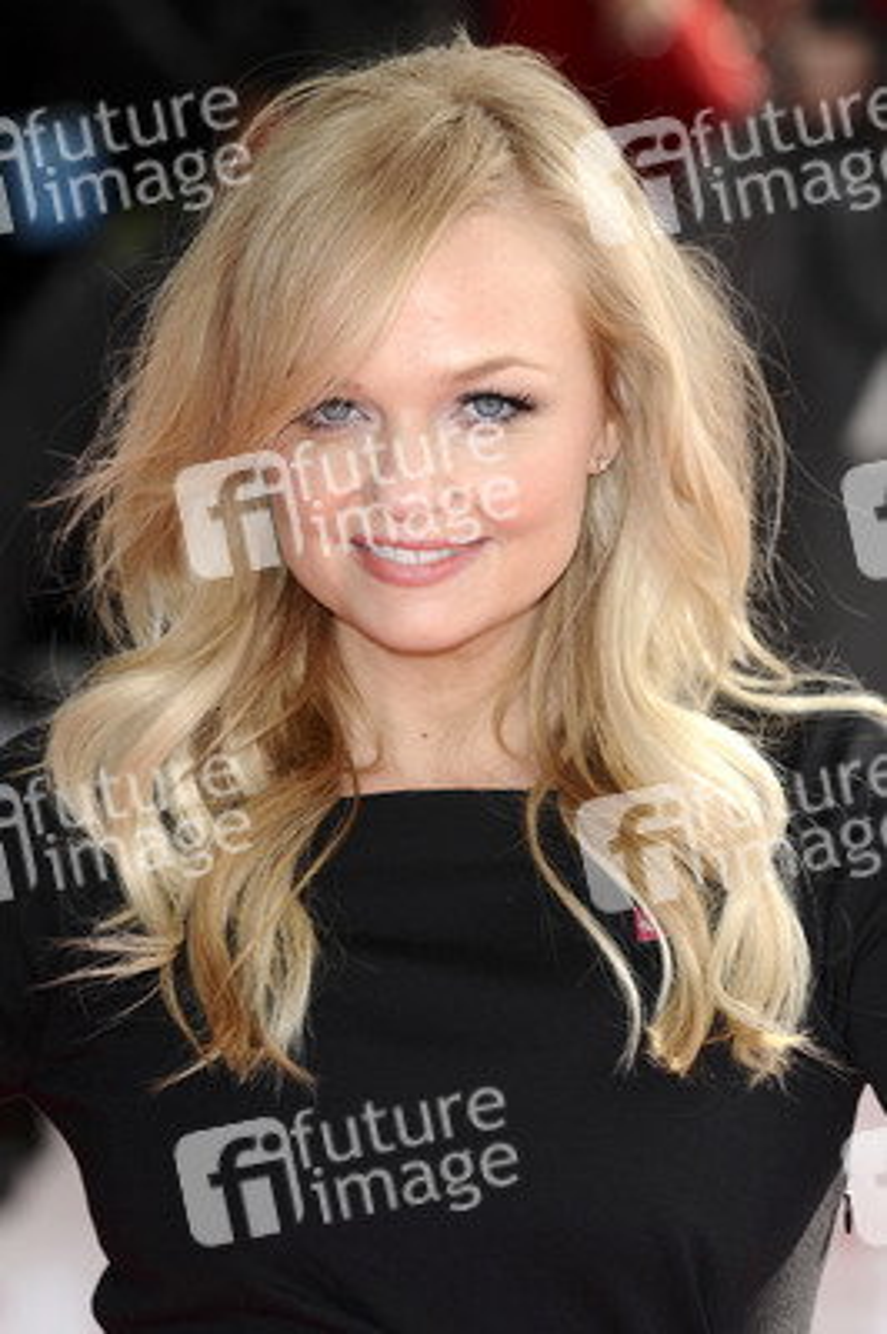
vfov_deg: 8.9
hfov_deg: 5.9
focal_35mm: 232
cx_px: 444
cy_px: 667
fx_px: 8607
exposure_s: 1/200
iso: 200
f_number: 4.5
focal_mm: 155
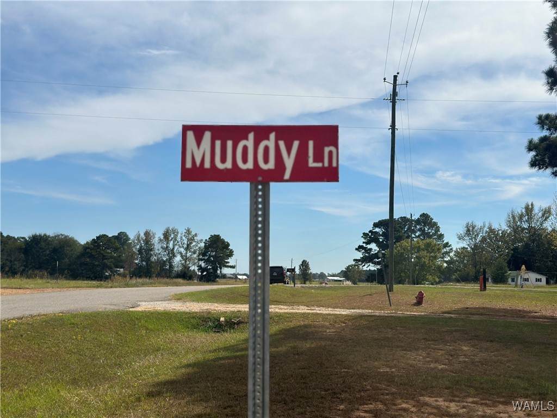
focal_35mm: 48
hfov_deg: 39.7
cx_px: 278
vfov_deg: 30.3
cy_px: 209
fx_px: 772
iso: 100
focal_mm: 6.86
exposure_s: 1/15873
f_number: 1.78
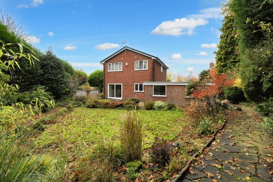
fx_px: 114
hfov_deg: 100.4
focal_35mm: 15
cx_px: 136
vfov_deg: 77.2
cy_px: 91
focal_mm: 10
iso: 1600
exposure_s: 1/400
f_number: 10
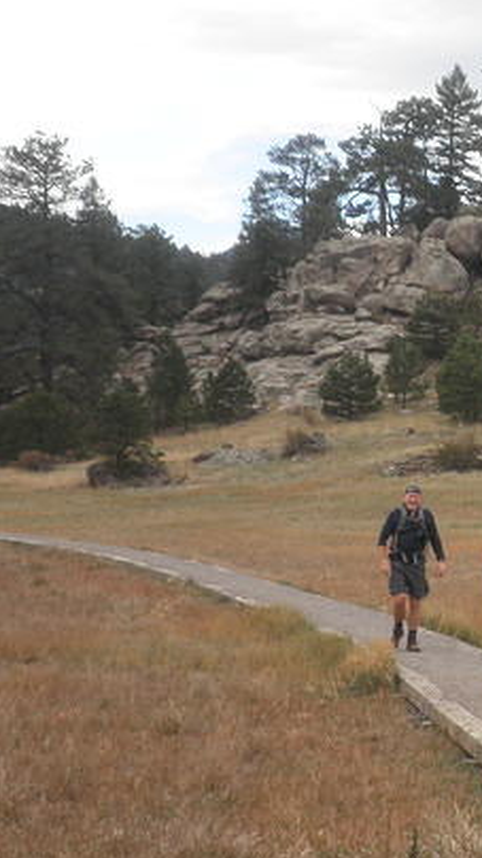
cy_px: 376
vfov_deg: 24.2
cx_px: 541
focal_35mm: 88
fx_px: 2001
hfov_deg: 13.4
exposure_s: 1/250
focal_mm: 9
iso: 64
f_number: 3.8
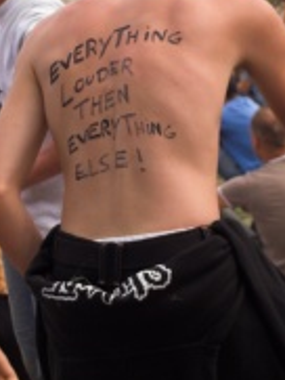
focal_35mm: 121
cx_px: 237
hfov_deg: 12.2
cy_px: 194
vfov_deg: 16.2
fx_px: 1328
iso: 200
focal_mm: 35
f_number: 4.5
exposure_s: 1/750
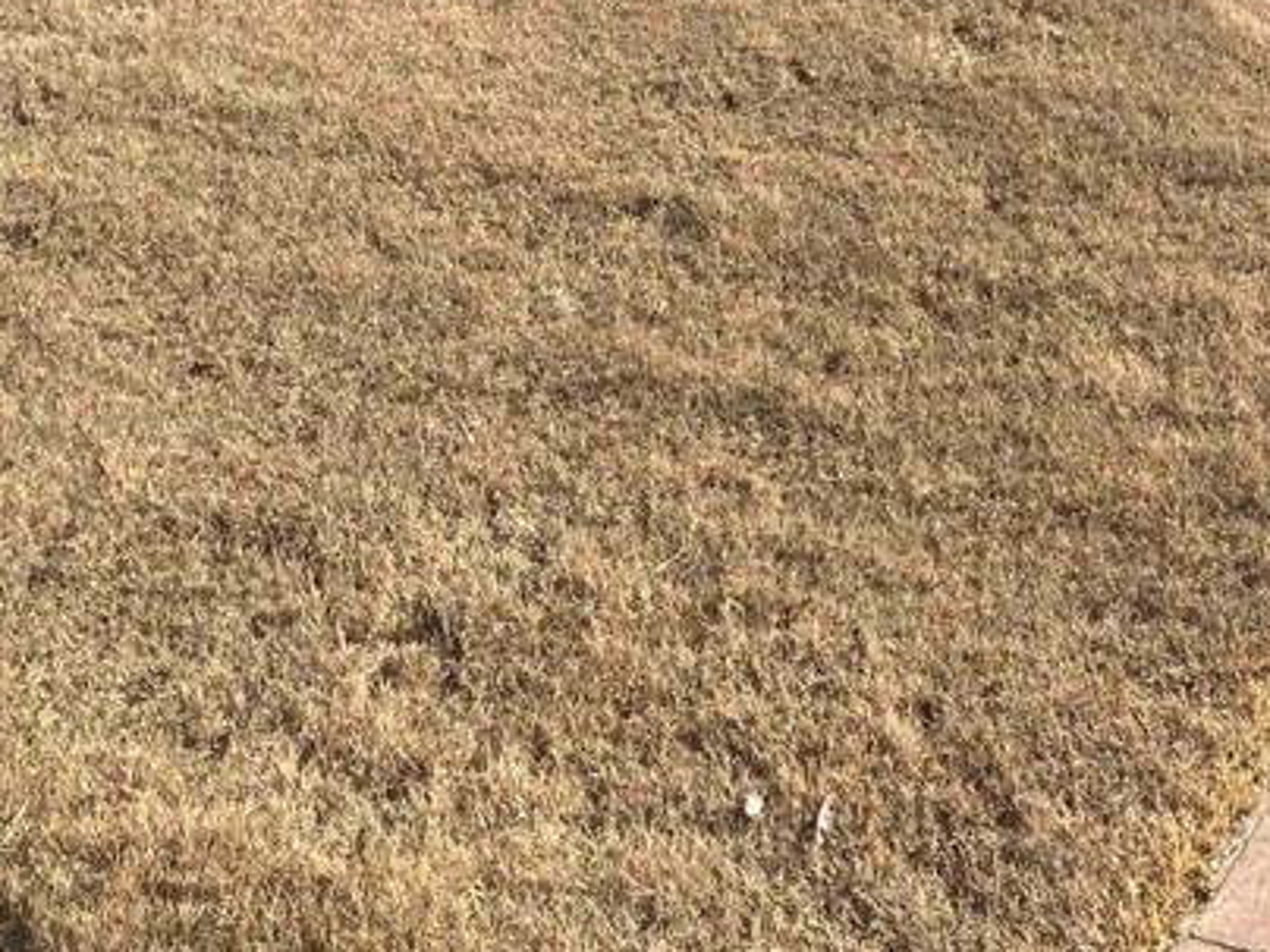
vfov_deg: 18.3
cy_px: -490
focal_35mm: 71
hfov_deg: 26.8
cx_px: 1050
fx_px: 2605
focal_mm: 3.99
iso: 32
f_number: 1.8
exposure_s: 1/1312
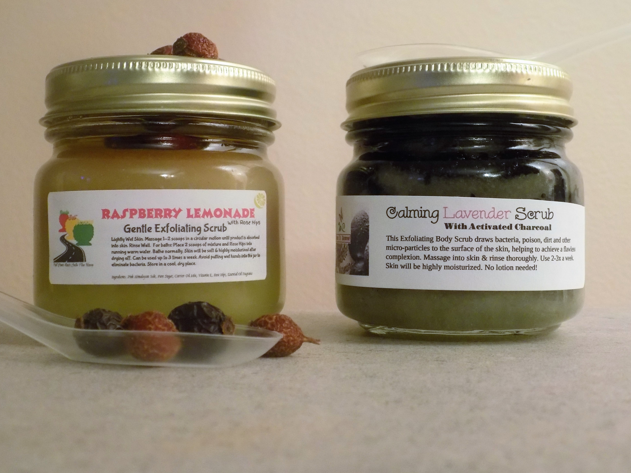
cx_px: 316
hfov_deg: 41.2
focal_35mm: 46
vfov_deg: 31.5
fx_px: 839
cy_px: 236
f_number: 3.7
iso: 400
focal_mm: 8.1
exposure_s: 1/4
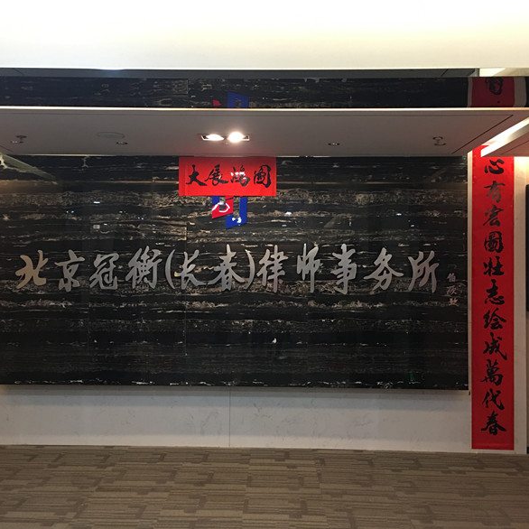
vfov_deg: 47.2
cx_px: 259
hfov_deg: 47.2
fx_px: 605
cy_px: 259
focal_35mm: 35
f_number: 2.2
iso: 80
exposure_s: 1/10
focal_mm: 4.15
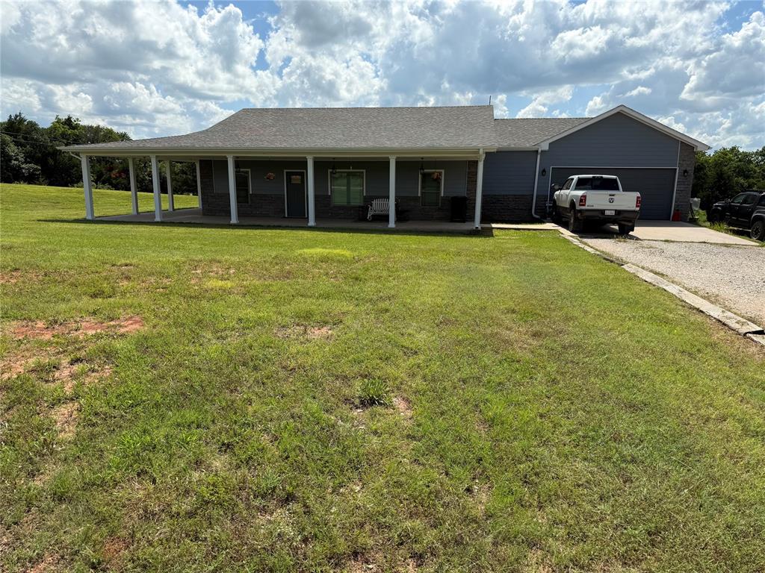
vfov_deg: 56.8
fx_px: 530
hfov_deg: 71.6
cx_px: 382
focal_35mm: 24
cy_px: 286
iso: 80
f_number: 1.78
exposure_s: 1/5714
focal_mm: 6.76
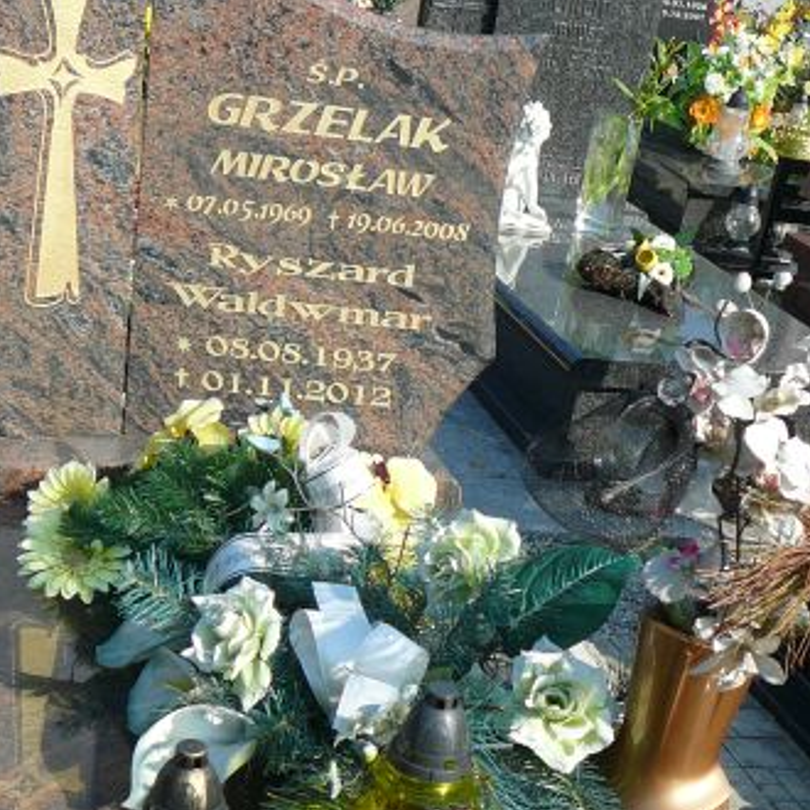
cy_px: 665
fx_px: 1588
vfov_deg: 27.9
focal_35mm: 60
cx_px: 385
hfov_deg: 28.6
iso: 80
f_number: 2.8
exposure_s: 1/800
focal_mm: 5.2
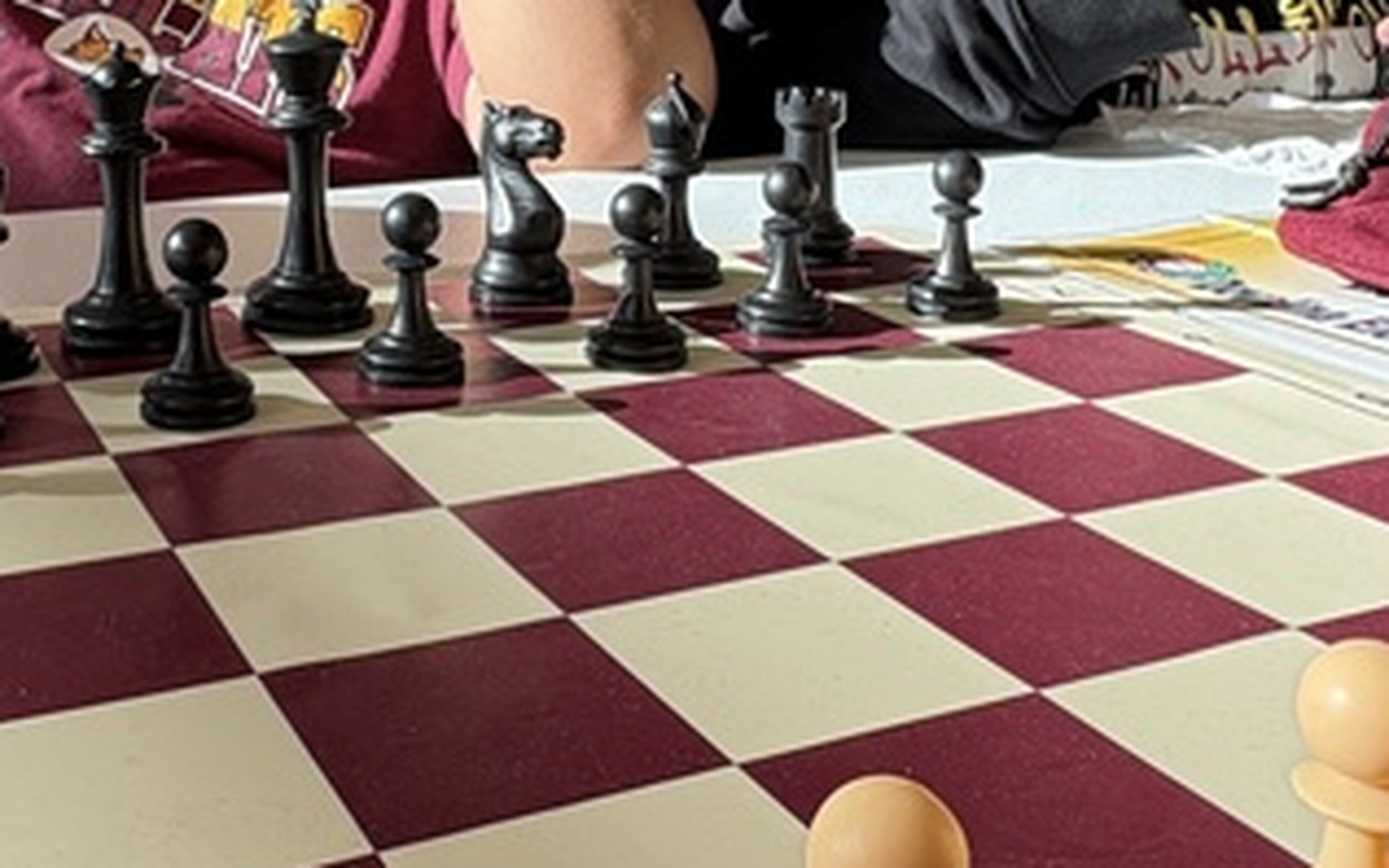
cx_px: 521
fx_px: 1817
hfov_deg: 41.5
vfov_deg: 26.1
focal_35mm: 48
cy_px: 114
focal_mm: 2.22
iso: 40
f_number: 2.2
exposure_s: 1/306
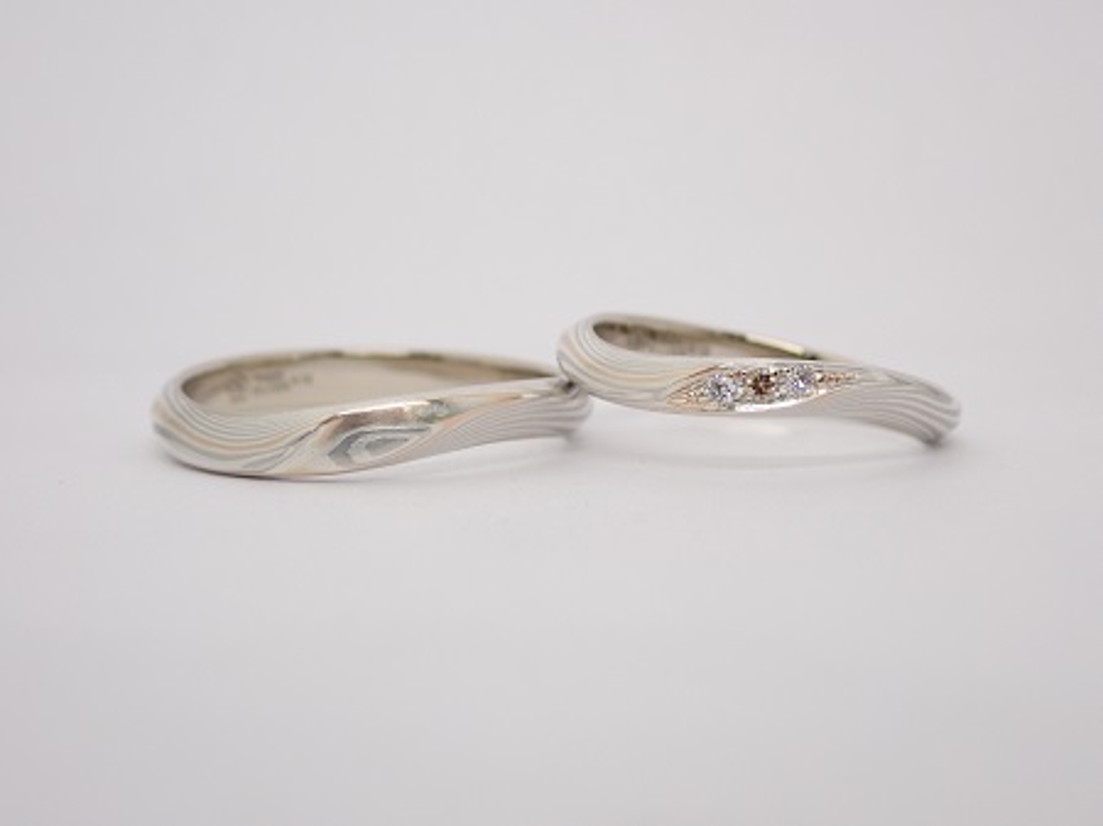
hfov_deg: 25.3
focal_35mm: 77
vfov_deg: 19.1
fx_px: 2452
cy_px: 413
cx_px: 552
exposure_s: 1/125
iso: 200
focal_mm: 13.65
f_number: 4.1
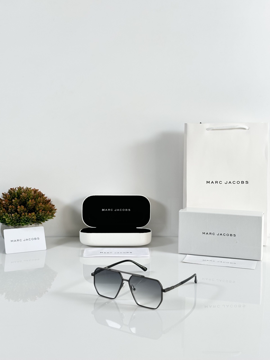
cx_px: 135
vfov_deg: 39.7
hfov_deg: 30.3
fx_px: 499
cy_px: 180
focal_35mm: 48
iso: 50
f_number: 1.78
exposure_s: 1/121
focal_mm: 6.86
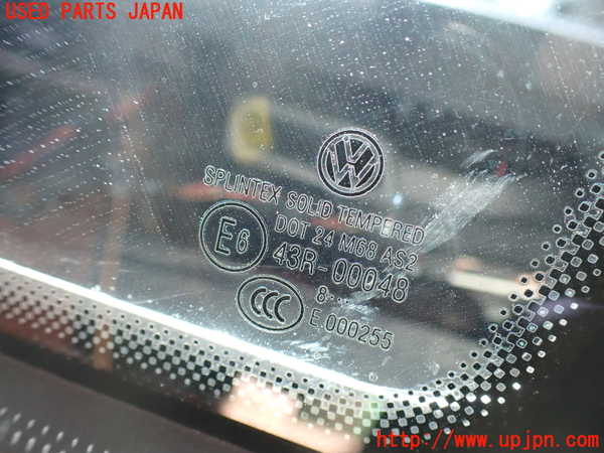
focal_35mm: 30
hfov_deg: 60.0
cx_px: 302
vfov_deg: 46.8
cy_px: 226
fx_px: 523
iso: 250
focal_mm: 5.4
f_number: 2.3
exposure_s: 1/125
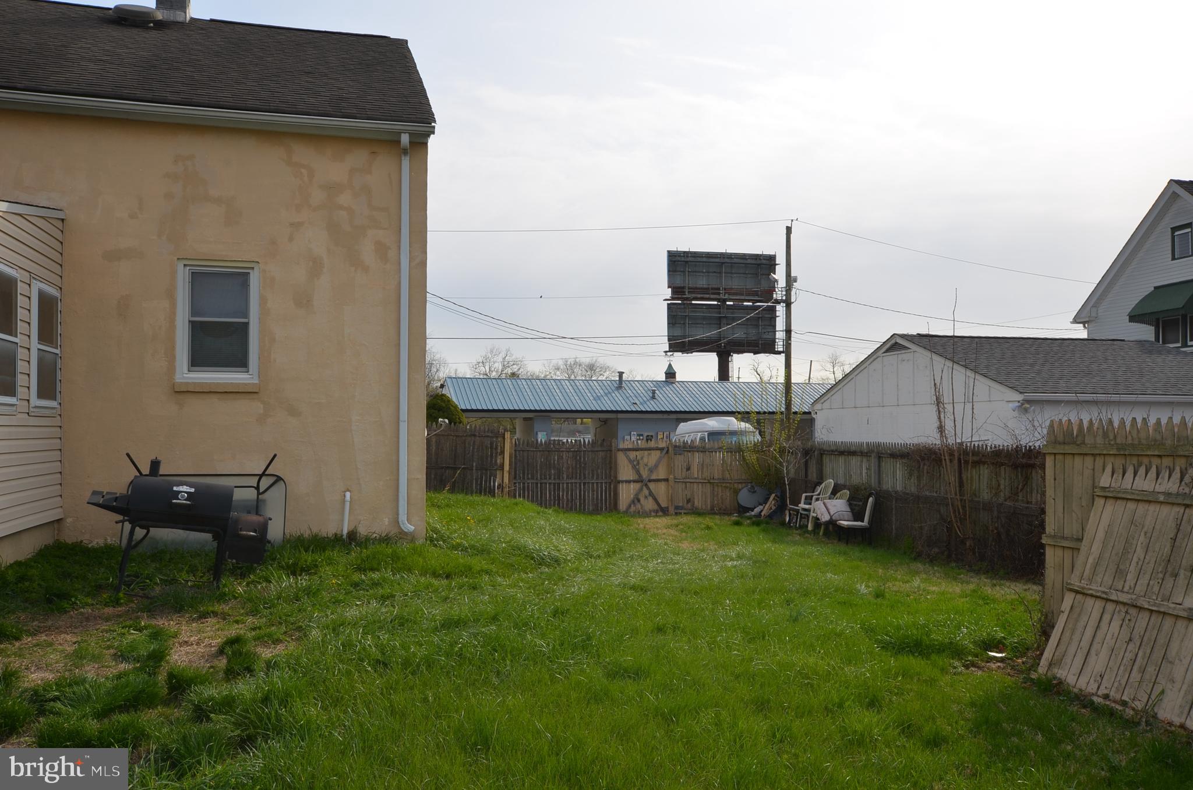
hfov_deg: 62.0
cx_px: 596
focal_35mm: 30
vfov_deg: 43.4
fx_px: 992
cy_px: 395
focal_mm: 20
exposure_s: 1/200
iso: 100
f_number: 11
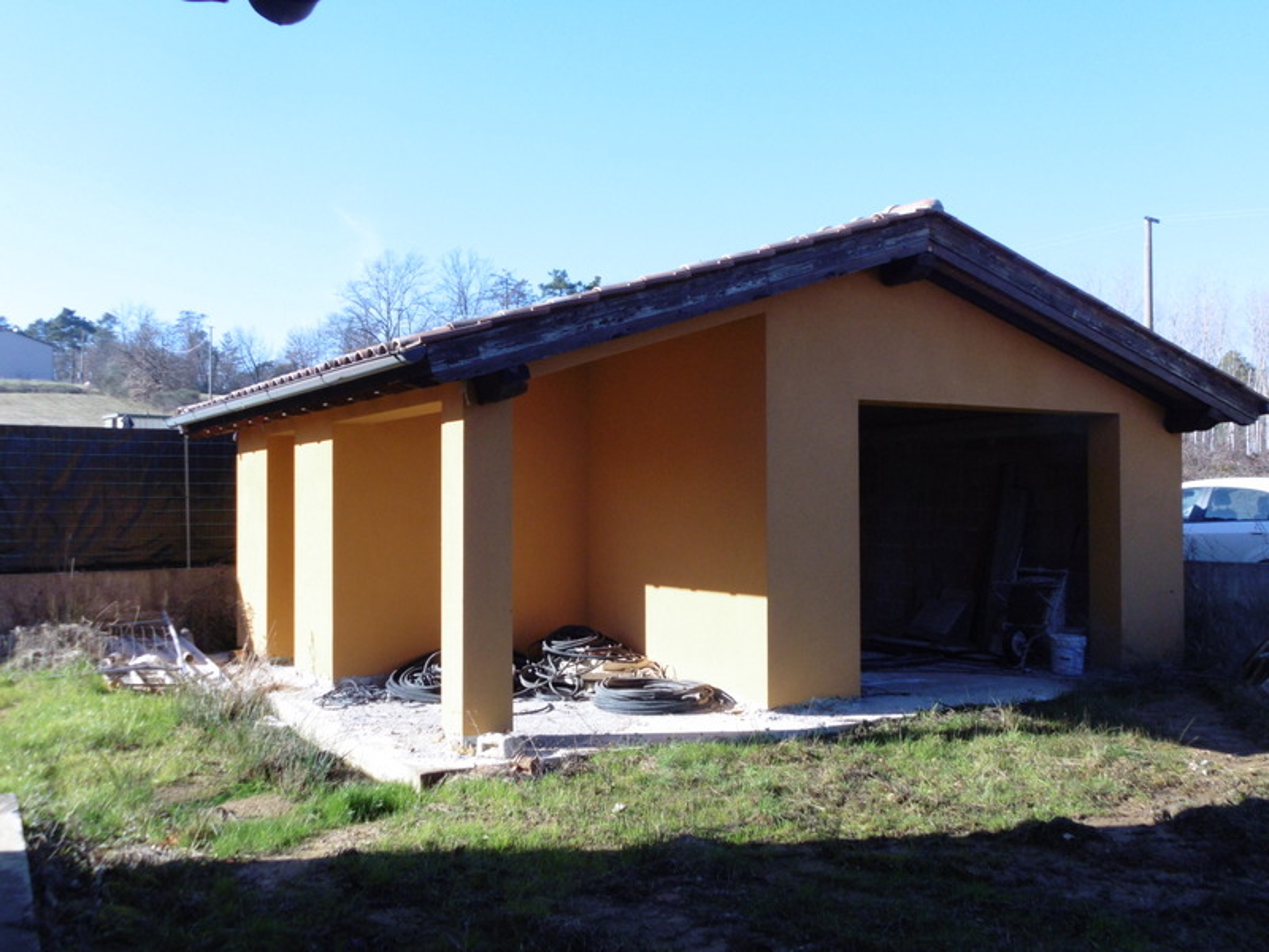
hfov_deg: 52.6
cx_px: 634
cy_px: 476
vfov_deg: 40.7
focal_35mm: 35
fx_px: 1283
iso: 100
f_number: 3.5
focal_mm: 6.4
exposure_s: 1/640
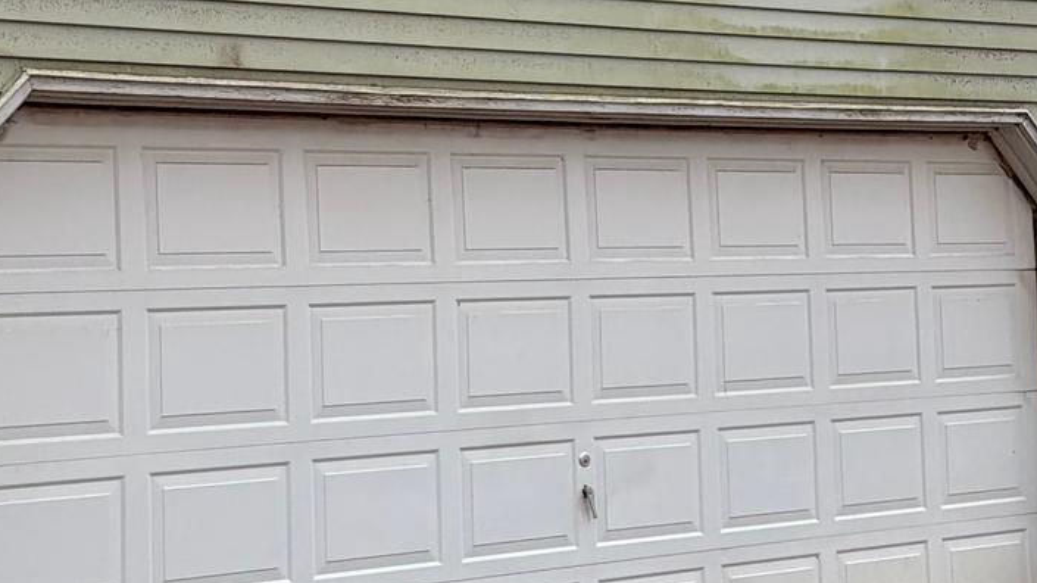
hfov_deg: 27.8
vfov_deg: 15.9
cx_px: 391
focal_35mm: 76
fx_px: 2089
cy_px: 224
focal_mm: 6.76
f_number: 1.78
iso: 200
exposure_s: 1/85
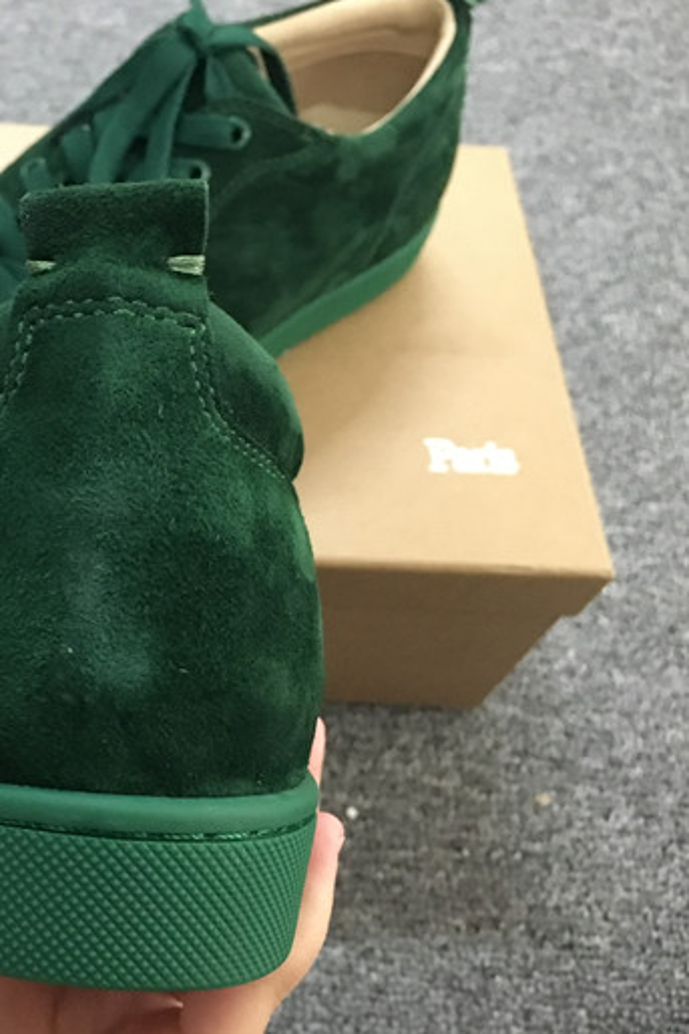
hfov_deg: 30.7
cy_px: 513
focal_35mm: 41
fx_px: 1178
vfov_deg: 47.4
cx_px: 28
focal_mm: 4.15
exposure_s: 1/17
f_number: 2.2
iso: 320
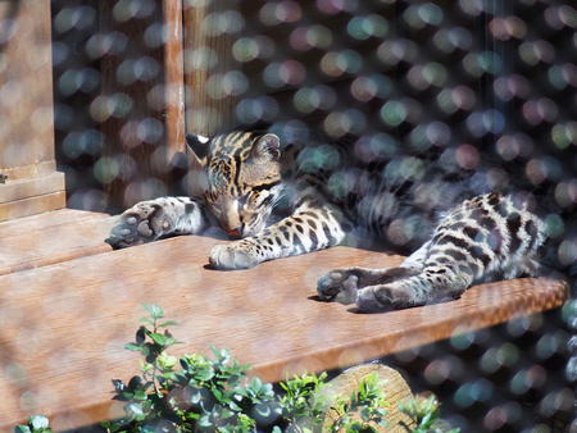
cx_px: 288
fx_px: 5003
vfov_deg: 5.0
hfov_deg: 6.6
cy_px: 216
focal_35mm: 300
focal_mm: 64.3
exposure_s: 1/500
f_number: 2.8
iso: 100
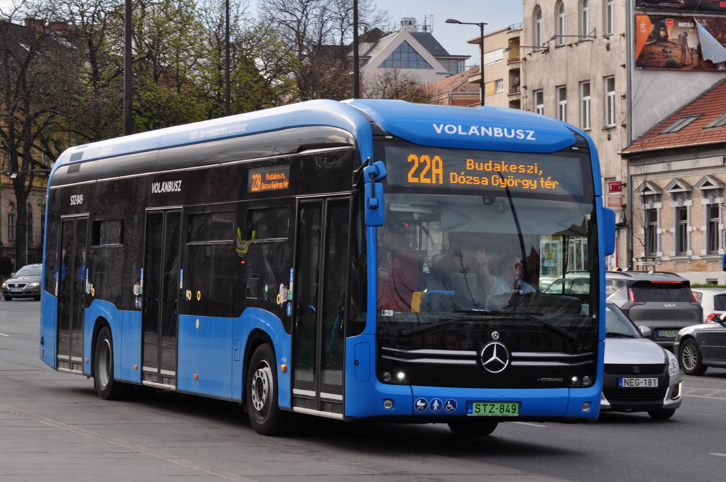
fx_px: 2115
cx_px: 363
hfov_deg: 19.5
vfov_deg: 13.0
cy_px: 241
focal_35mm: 105
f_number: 10
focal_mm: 70
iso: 400
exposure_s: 1/250
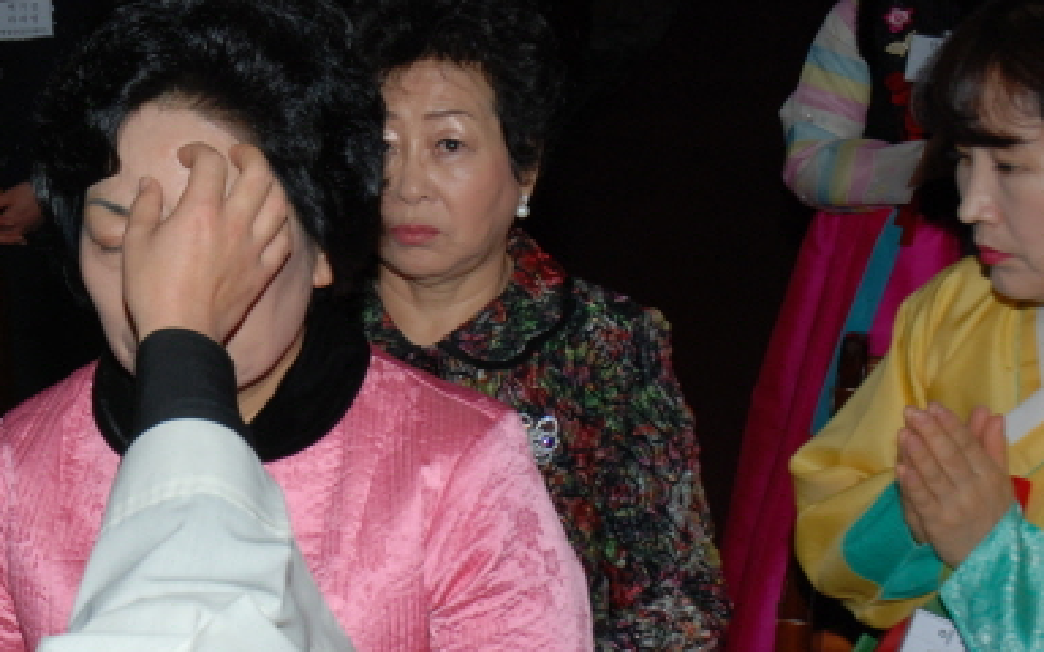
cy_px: 456
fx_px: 2303
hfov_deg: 25.0
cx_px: 166
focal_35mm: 81
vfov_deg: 16.1
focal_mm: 29
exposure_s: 1/60
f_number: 8
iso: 200
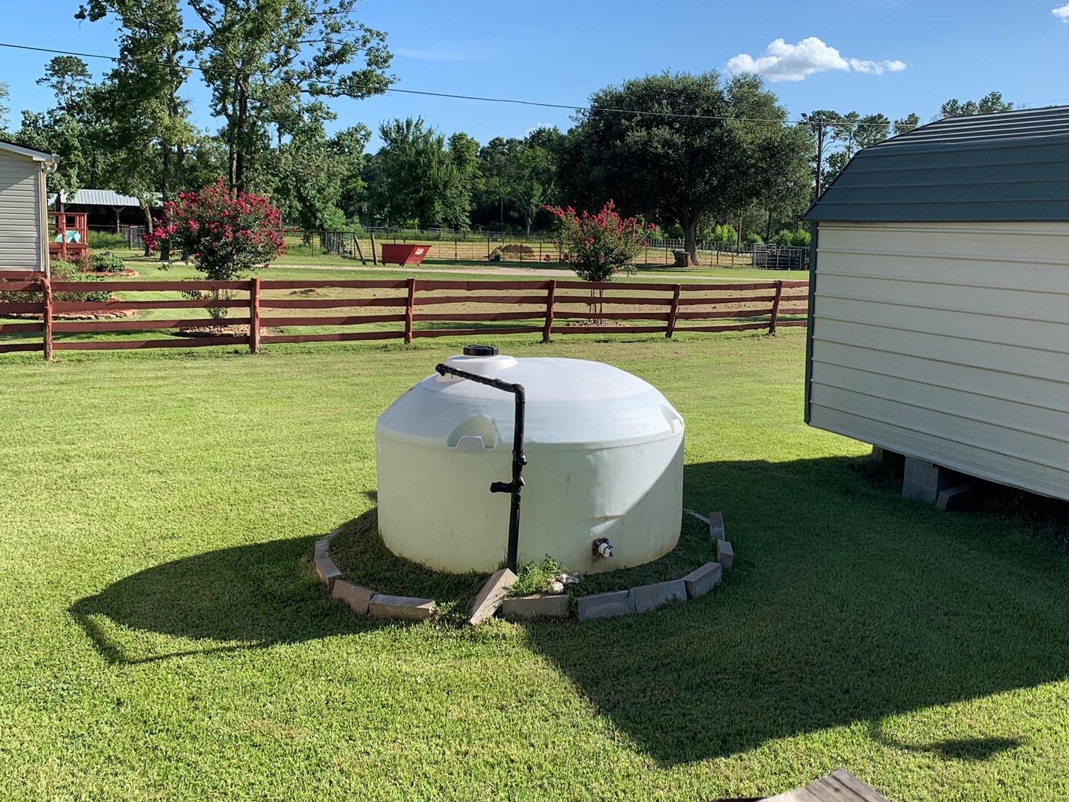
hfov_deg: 51.0
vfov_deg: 39.6
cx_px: 648
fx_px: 1112
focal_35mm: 36
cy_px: 374
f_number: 1.8
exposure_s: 1/1661
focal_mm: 4.25
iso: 25
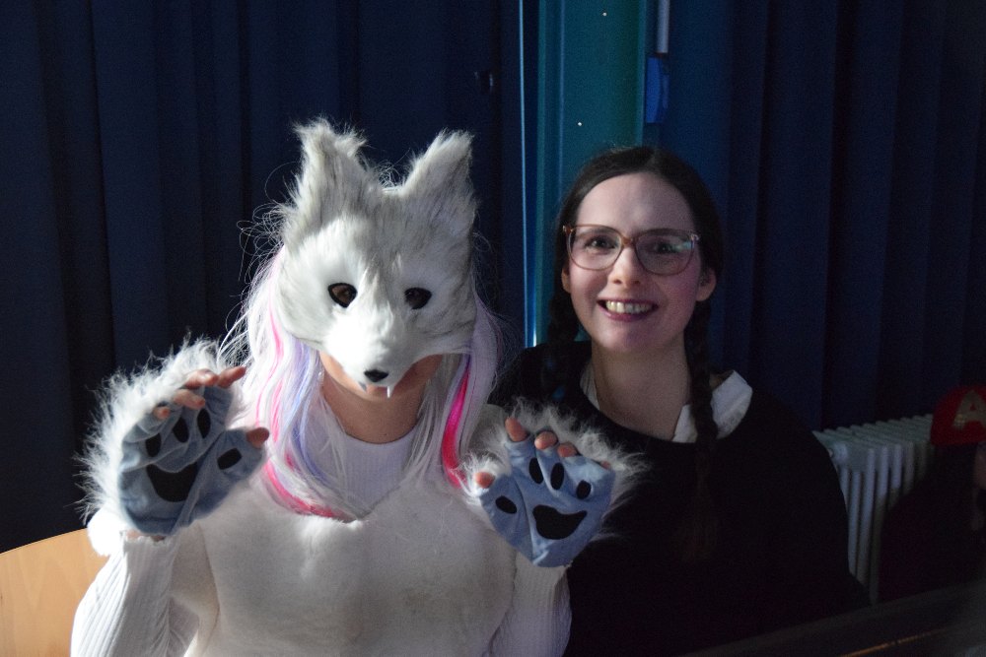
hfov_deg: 46.4
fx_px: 1150
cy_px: 328
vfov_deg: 31.9
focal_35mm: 42
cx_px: 493
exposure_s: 1/13
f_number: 3.2
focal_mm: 28
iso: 3200
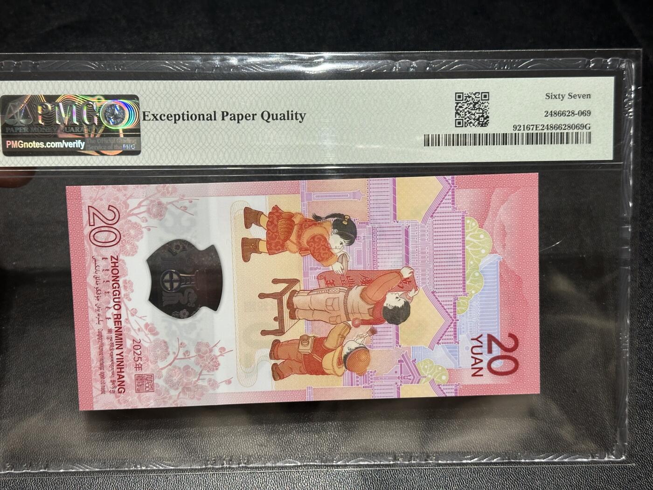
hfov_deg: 39.7
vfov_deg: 30.3
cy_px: 245
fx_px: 905
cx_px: 326
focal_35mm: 48
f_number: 1.78
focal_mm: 6.86
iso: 125
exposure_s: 1/50
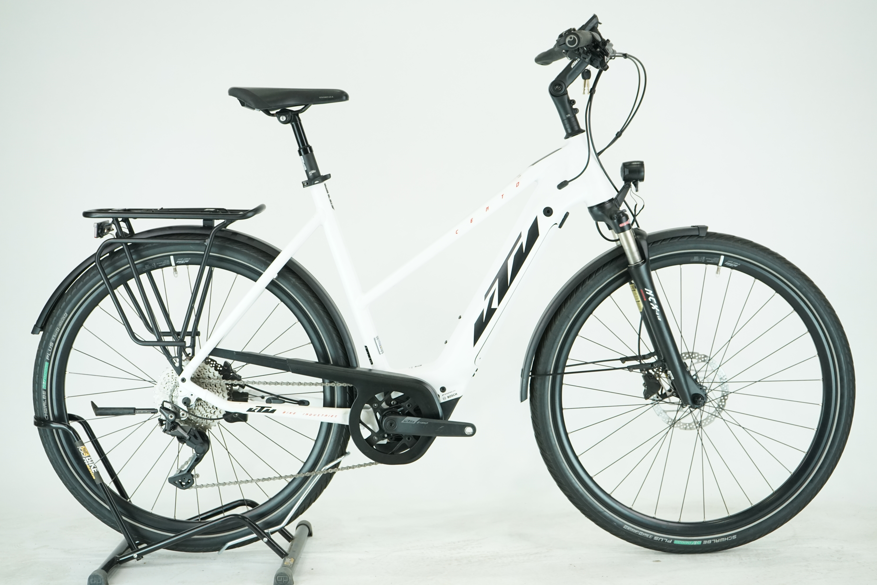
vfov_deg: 25.1
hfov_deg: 36.9
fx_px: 1315
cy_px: 292
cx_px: 438
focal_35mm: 54
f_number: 5.6
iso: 1600
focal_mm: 54
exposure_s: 1/200
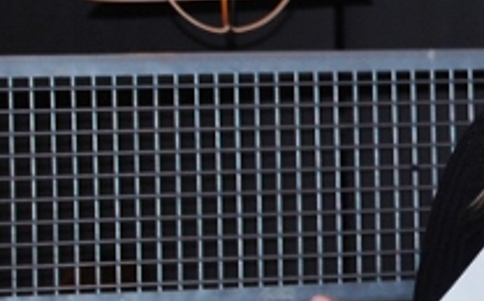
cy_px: 9
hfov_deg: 6.4
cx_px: 713
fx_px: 4254
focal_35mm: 323
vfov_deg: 4.0
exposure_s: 1/60
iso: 200
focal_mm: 55
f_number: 5.6
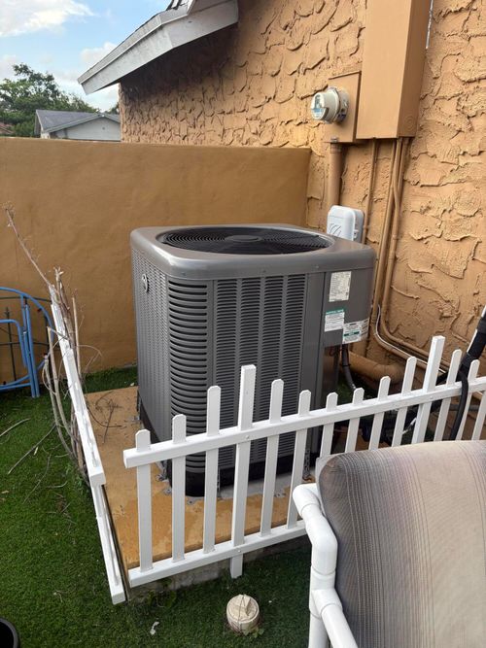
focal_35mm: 26
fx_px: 487
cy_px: 324
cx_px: 243
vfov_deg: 67.3
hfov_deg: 53.0
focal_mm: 5.96
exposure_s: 1/209
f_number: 1.6
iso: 40
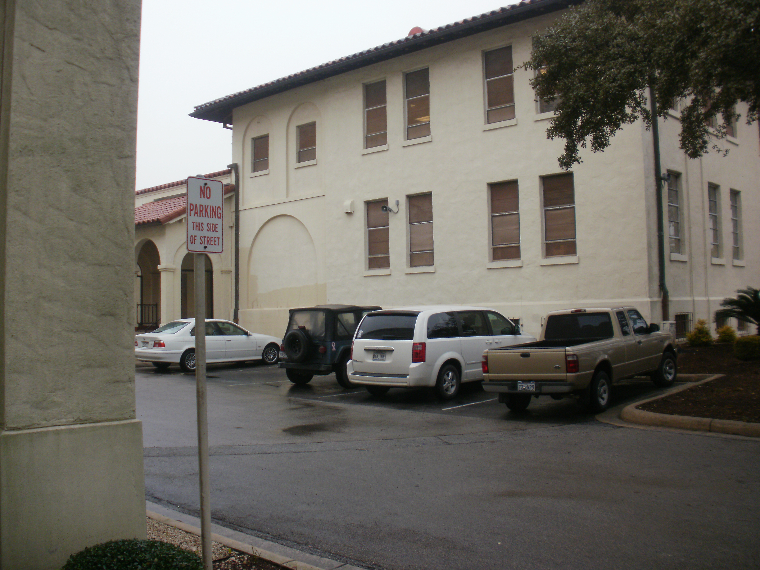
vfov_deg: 39.7
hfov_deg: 51.4
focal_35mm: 36
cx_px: 380
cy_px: 285
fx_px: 790
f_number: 3.5
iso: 100
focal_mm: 6.3
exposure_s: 1/60
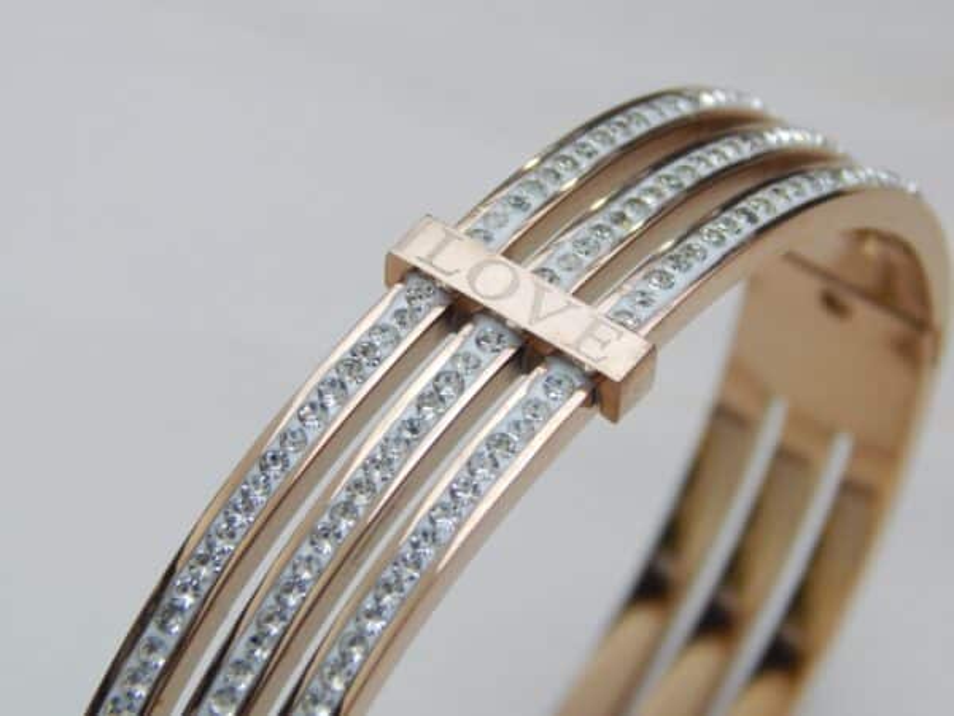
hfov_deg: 9.6
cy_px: 358
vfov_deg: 7.2
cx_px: 477
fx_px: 5705
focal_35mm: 207
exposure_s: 1/25
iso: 400
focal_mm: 37.1
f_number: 5.4
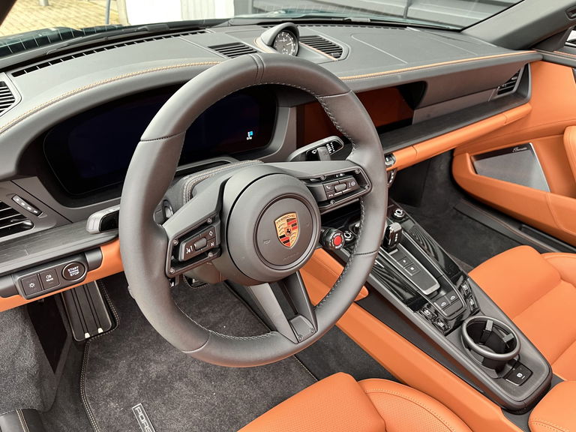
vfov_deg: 53.1
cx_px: 288
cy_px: 216
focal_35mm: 26
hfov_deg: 67.3
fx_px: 433
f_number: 1.6
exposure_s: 1/84
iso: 125
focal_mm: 5.1
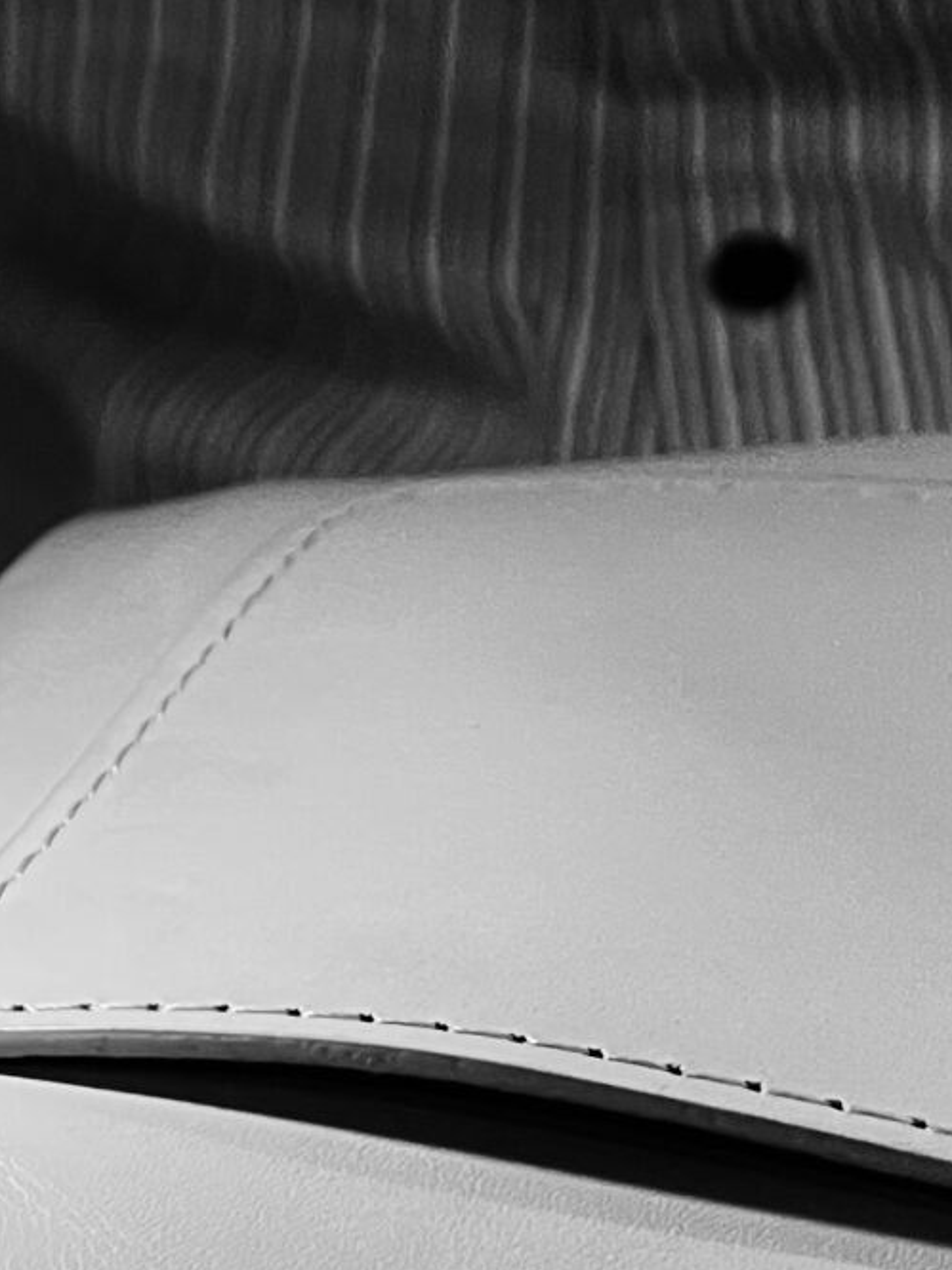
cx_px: -298
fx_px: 3669
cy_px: 988
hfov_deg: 14.2
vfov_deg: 19.5
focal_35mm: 100
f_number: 1.6
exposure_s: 1/50
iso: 160
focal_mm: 4.2
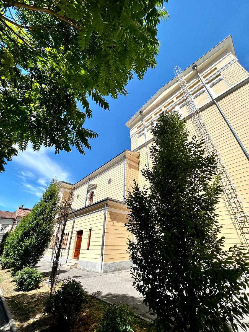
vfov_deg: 106.2
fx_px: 125
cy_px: 166
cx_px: 124
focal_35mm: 13
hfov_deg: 89.9
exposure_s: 1/1727
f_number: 1.8
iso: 32
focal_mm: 1.57
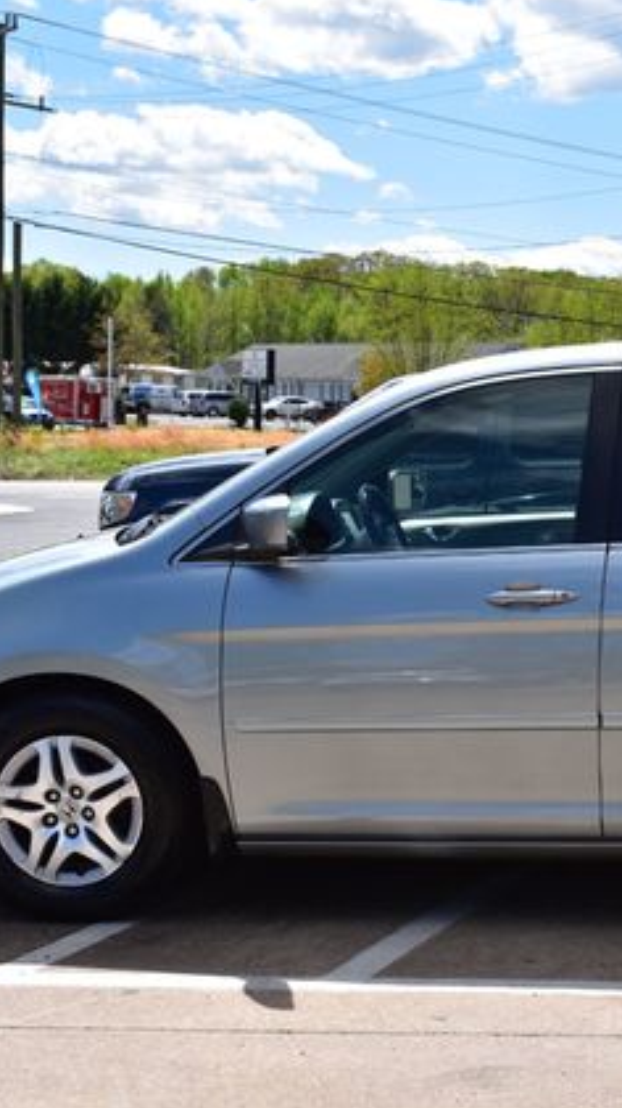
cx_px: 688
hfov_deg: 17.4
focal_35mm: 67
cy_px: 554
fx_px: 1966
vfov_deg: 31.4
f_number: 11
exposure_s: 1/500
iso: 320
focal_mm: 28
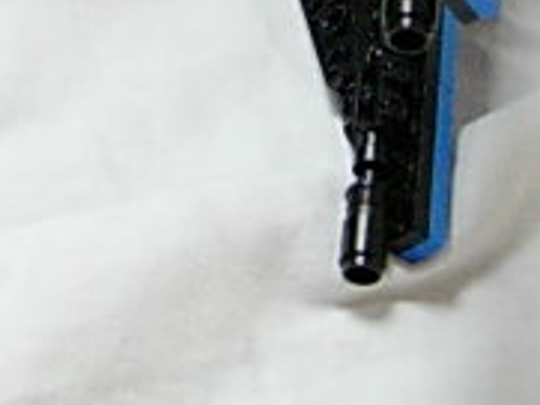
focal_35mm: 134
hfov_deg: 14.3
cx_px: -101
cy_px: -280
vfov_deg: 10.5
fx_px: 2092
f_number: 2.8
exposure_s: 1/117
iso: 400
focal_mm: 7.8
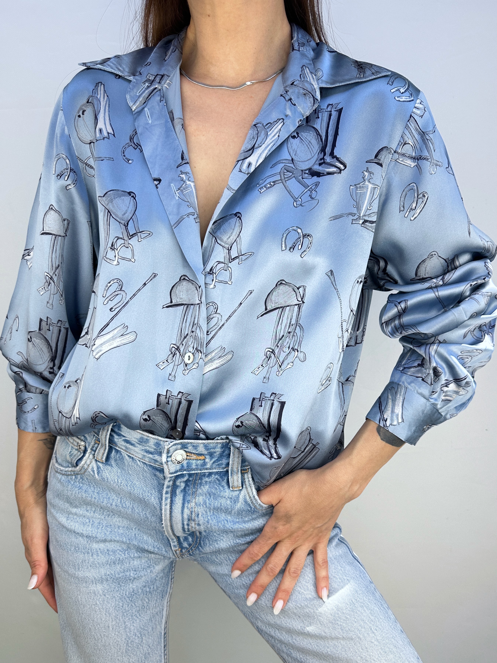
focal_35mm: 24
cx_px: 248
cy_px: 332
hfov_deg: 56.8
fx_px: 459
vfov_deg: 71.6
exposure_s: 1/411
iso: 80
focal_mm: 6.86
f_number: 1.78
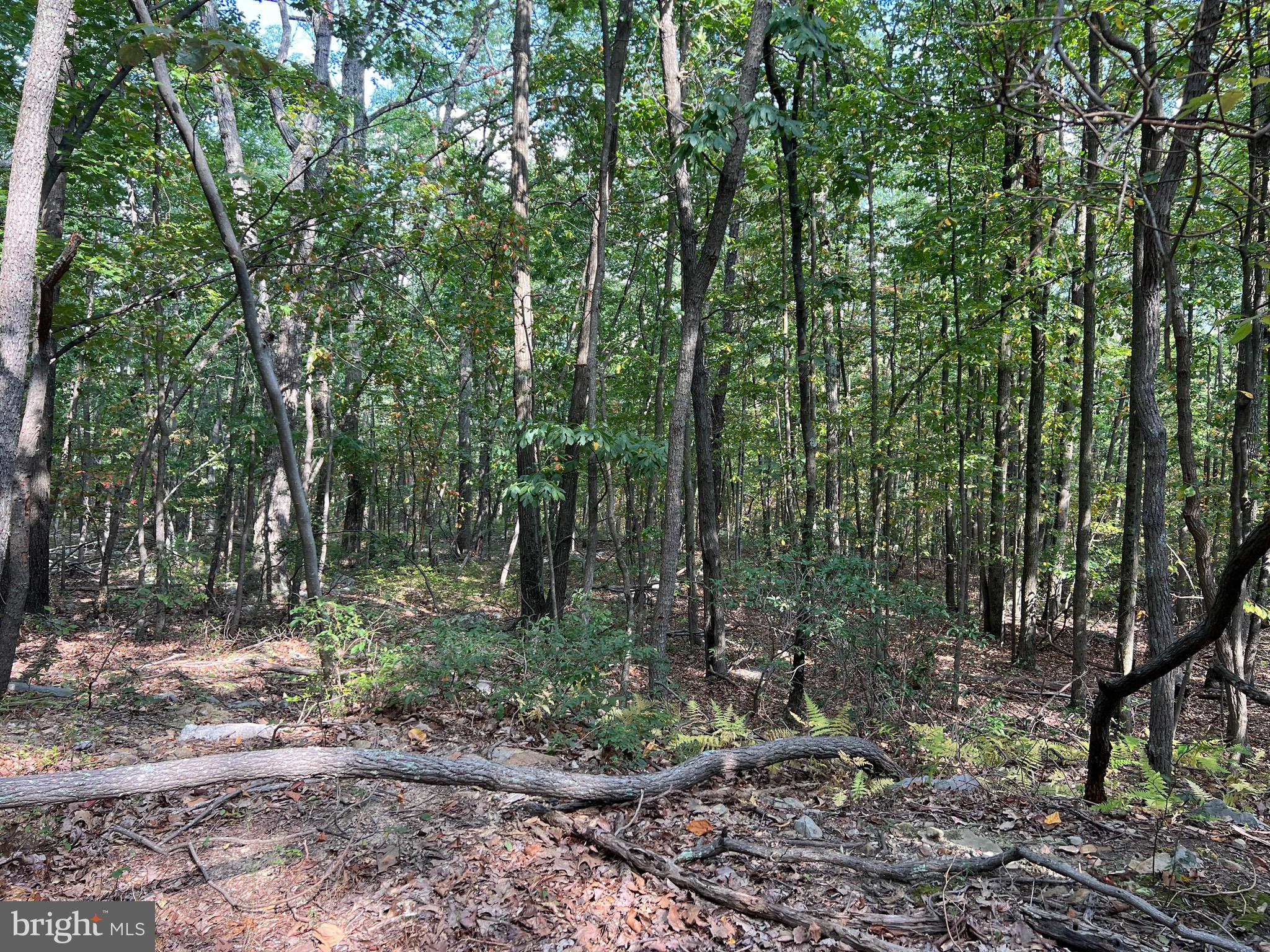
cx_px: 635
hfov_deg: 67.3
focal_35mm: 26
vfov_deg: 53.1
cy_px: 476
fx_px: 954
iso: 64
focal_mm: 5.7
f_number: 1.5
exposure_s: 1/154
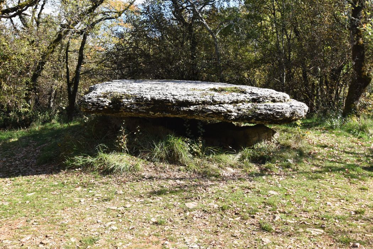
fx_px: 373
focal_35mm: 36
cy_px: 124
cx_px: 186
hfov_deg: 53.1
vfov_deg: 36.9
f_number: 8
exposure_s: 1/250
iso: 400
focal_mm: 24
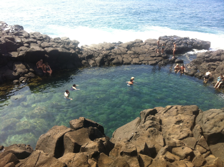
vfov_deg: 40.6
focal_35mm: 35
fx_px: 226
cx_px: 112
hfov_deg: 52.7
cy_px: 84
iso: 80
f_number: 2.8
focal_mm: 3.85
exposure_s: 1/603
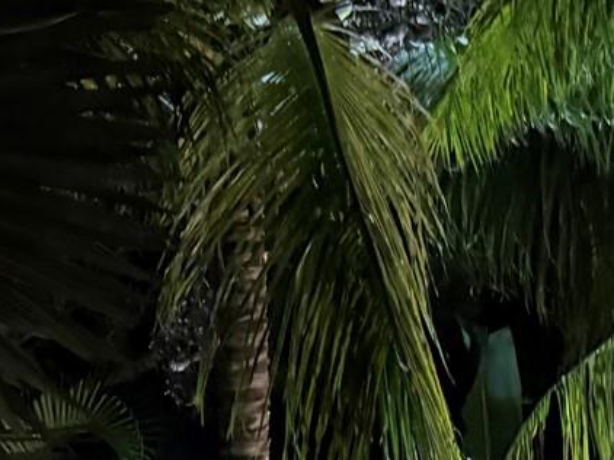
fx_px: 1613
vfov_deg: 14.9
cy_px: 710
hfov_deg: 18.1
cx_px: -410
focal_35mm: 91
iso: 1600
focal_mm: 6.76
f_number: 1.78
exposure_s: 1/24
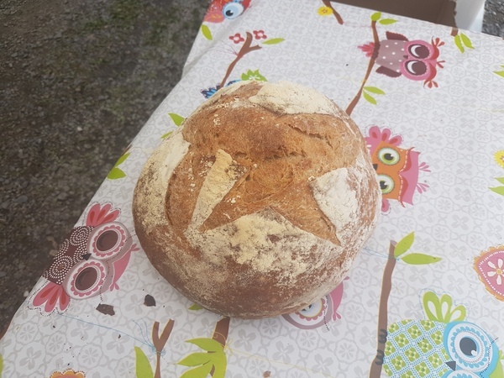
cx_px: 252
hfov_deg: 67.3
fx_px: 379
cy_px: 189
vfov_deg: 53.1
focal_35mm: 26
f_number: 1.7
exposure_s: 1/780
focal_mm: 4.2
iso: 40
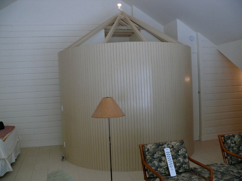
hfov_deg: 52.6
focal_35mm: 35
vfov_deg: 40.7
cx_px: 121
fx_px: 245
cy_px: 90
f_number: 2.8
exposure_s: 1/60
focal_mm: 7.4
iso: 100
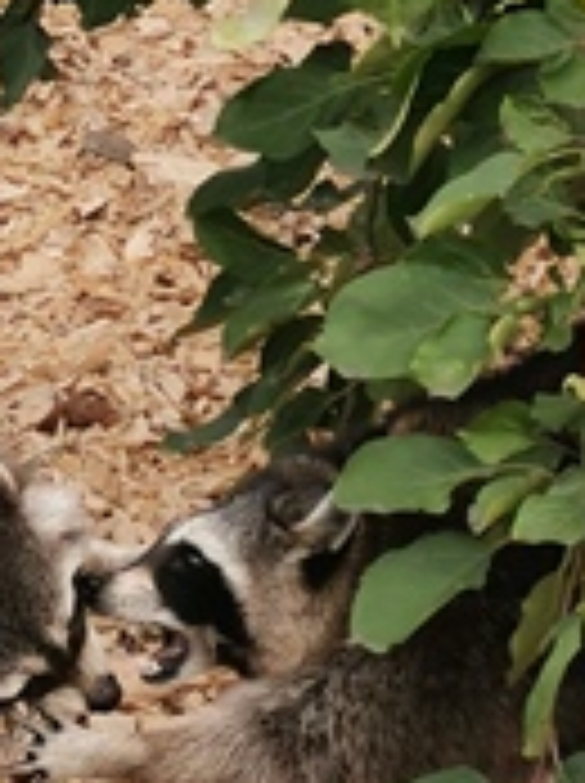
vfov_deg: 10.1
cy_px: 112
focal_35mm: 195
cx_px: 9
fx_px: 4405
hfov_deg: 7.6
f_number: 1.8
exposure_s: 1/725
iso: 50
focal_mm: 5.58
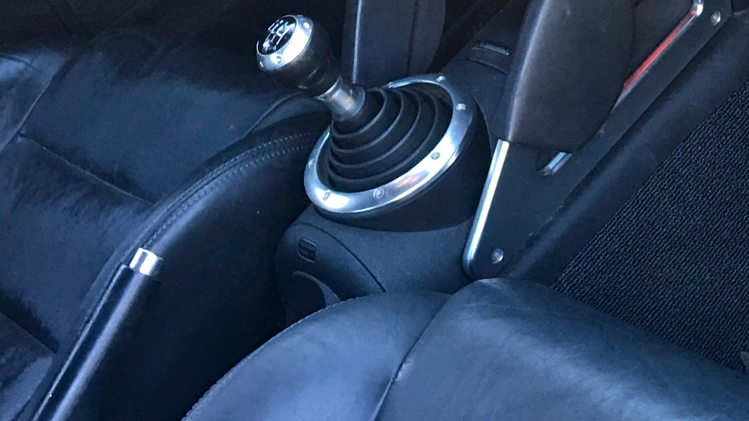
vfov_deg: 14.3
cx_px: 580
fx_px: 1629
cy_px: -80
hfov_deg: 25.5
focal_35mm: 82
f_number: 2.2
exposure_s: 1/15
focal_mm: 4.15
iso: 40
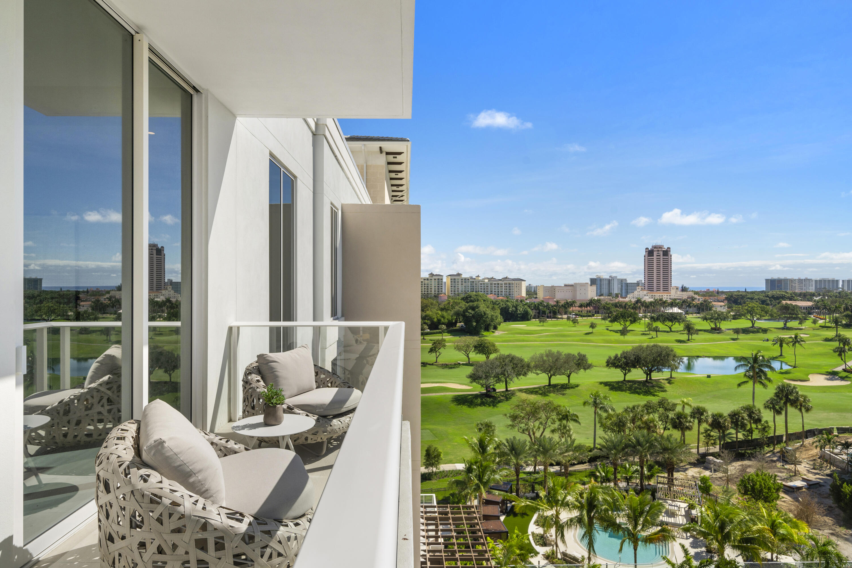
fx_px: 497
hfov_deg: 81.2
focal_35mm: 21
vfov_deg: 59.5
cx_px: 426
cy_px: 284
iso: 200
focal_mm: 21
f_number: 9
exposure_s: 1/1000
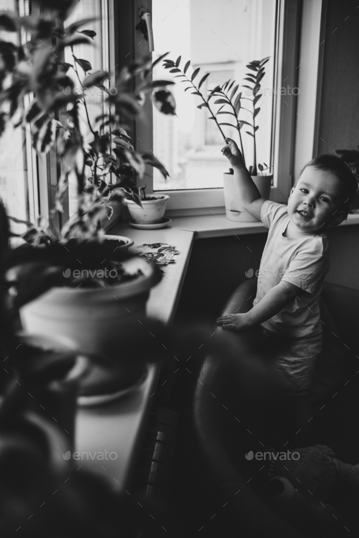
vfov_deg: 54.4
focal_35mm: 35
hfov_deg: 37.9
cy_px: 269
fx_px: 524
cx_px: 180
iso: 500
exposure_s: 1/640
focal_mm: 23
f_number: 1.8
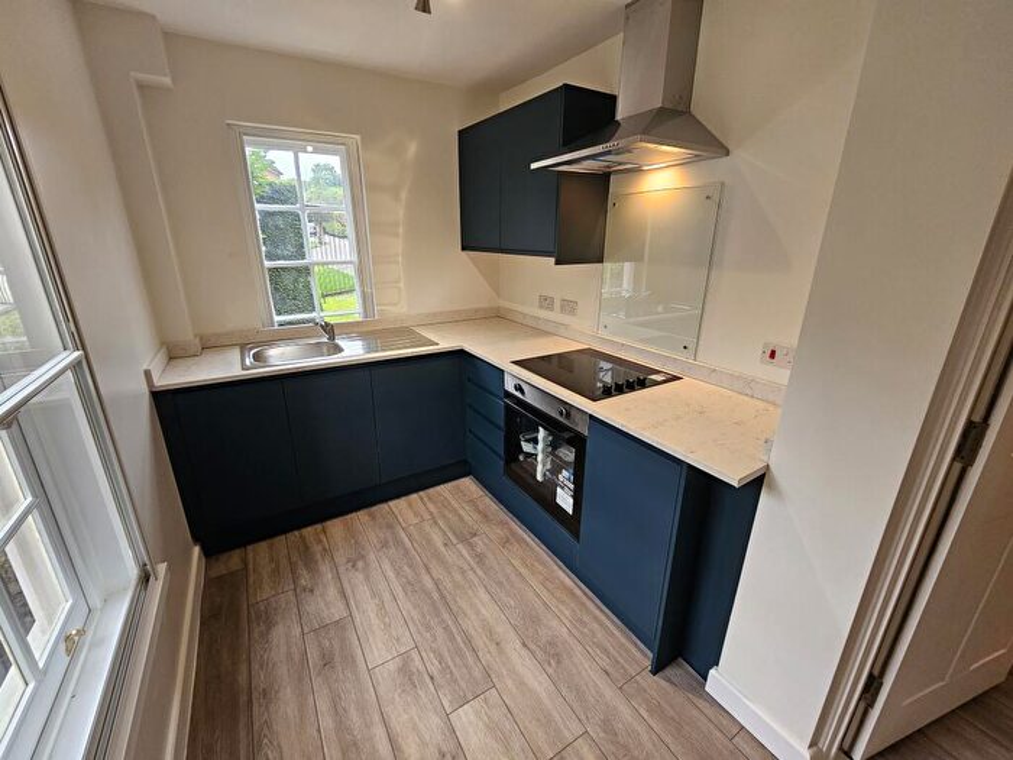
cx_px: 506
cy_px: 380
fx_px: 380
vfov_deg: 89.9
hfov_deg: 106.2
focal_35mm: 13
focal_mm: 2.2
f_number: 2.2
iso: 160
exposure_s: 1/50
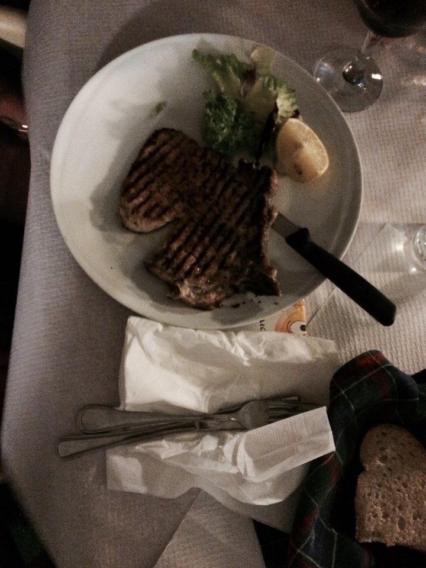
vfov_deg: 61.7
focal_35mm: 29
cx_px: 213
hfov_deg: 48.2
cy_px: 284
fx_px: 476
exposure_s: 1/15
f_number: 2.2
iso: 640
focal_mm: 4.15
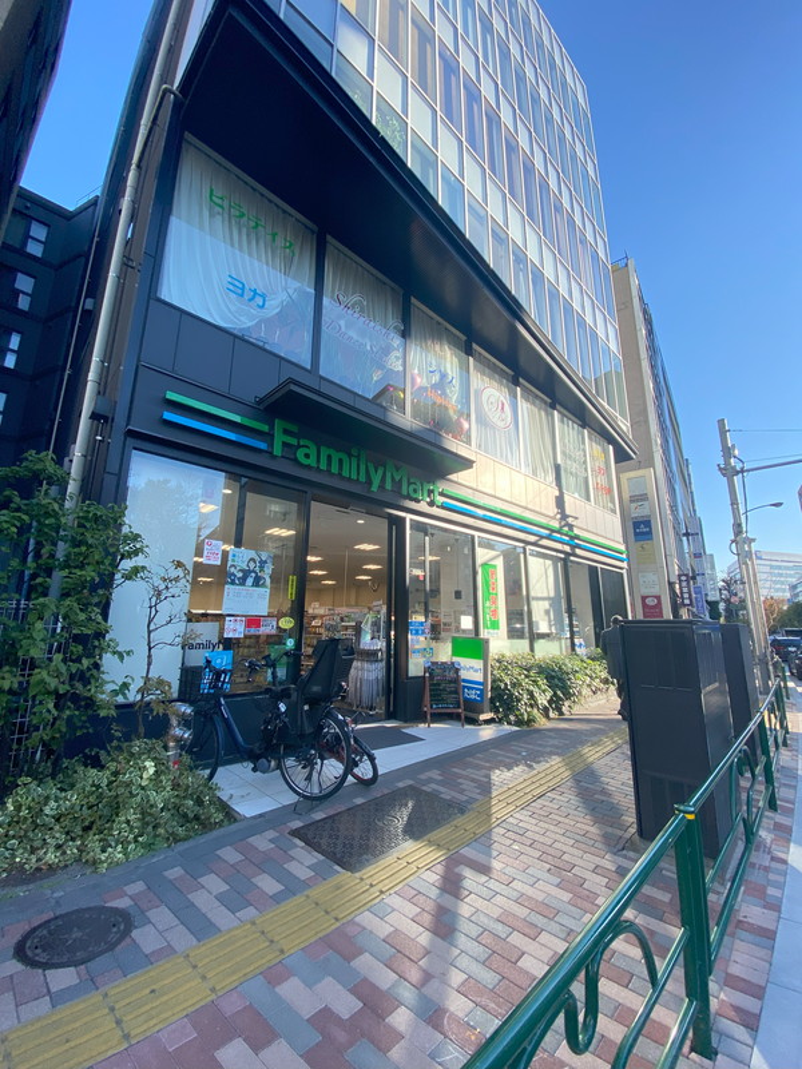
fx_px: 402
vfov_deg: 106.2
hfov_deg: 89.9
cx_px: 401
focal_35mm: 13
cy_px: 534
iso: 20
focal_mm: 1.54
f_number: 2.4
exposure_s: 1/417
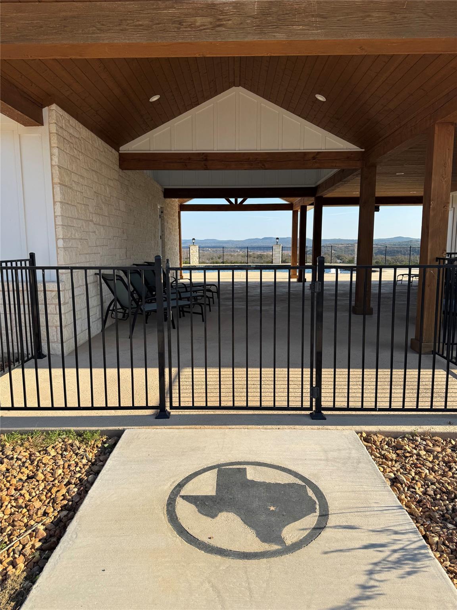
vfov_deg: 71.6
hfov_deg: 56.8
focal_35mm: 24
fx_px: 422
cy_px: 305
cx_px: 228
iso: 80
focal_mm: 6.76
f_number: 1.78
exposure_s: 1/2710
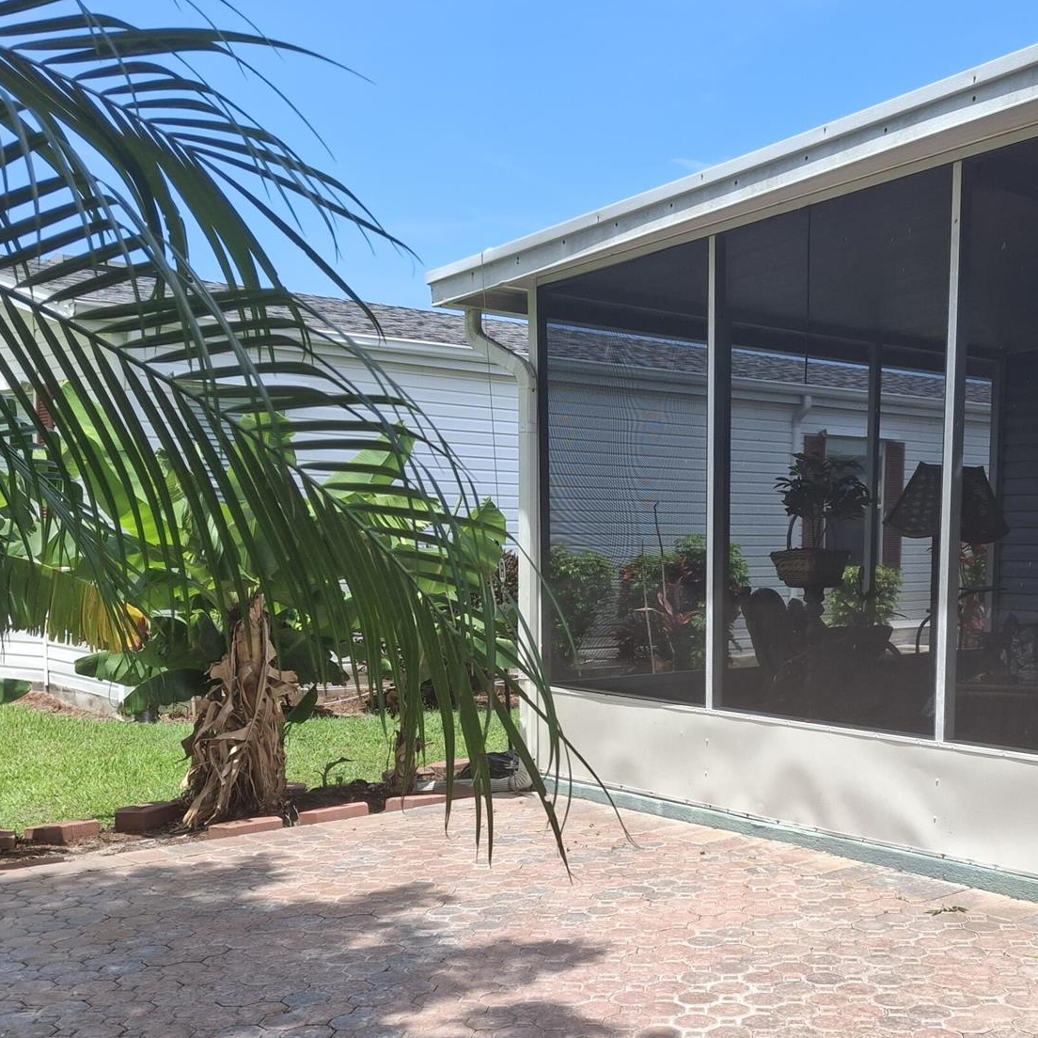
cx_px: 732
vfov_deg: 40.4
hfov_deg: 40.2
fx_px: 1391
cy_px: 688
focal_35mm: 41
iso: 25
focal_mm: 4.69
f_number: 1.8
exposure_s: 1/743
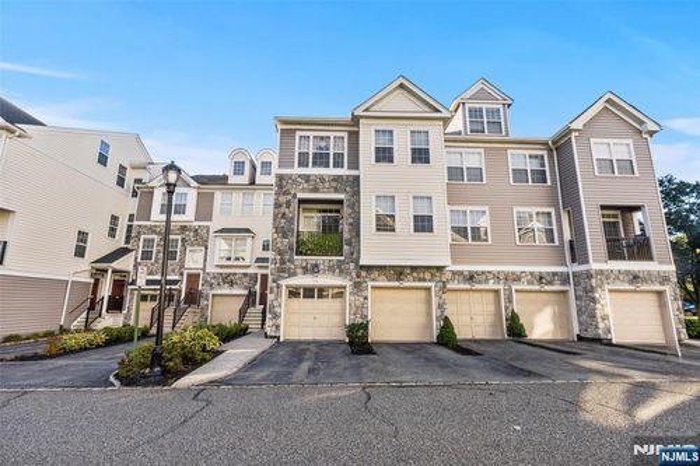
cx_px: 350
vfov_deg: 73.7
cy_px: 233
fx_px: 311
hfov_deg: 96.8
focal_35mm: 16
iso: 100
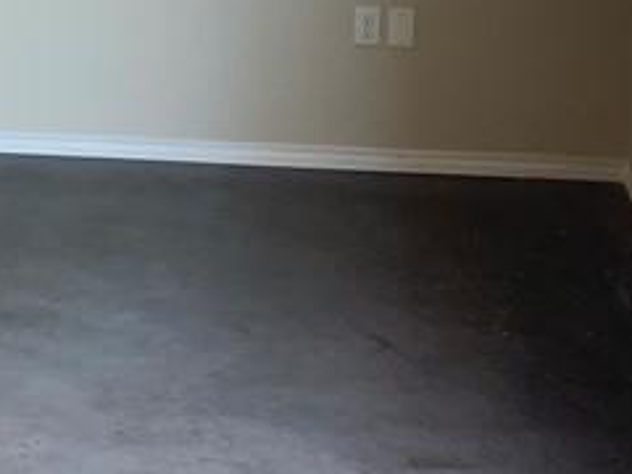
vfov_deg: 13.1
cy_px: -26
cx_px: -192
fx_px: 2027
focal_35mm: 111
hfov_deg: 16.7
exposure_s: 1/60
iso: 80
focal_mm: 4.25
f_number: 1.8
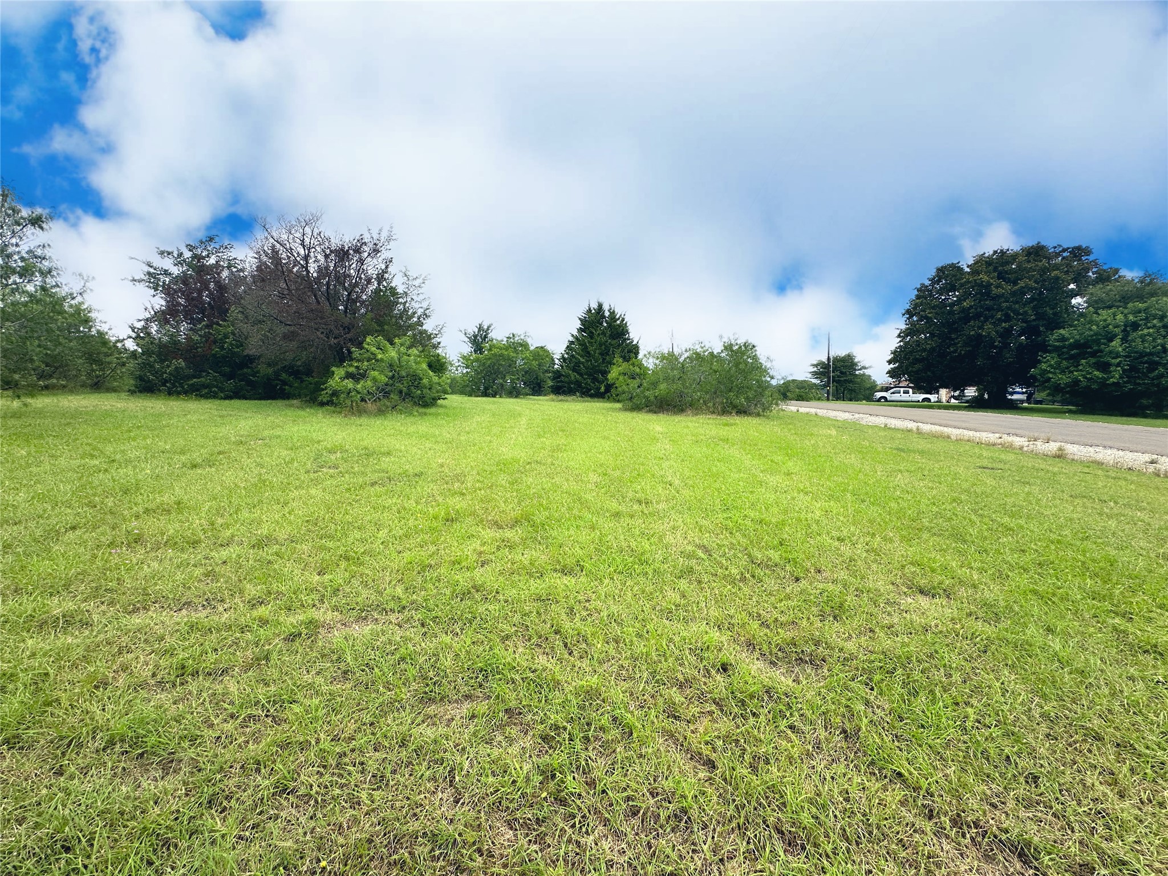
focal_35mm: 14
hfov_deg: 102.1
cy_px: 438
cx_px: 584
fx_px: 472
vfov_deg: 85.7
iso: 40
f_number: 2.2
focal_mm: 2.22
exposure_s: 1/2257
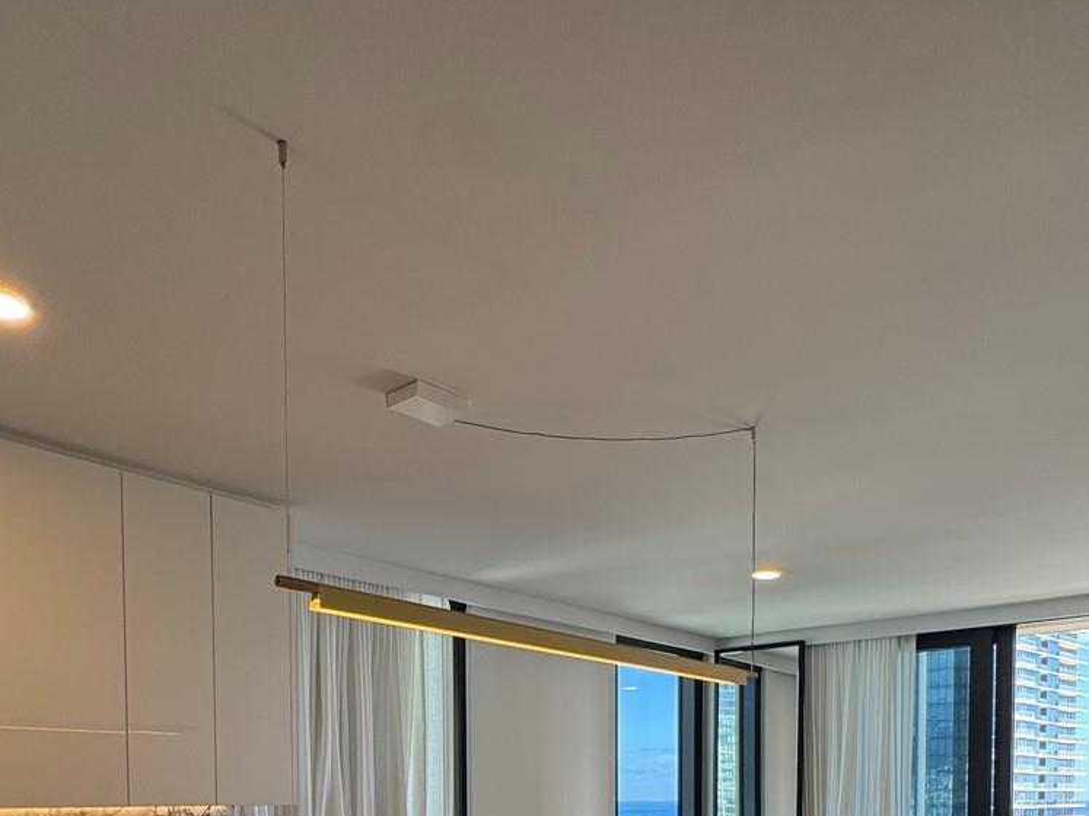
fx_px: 944
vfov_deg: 40.3
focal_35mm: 30
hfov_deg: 60.0
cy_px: 838
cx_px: 548
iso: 50
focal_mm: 2.22
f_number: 2.2
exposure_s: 1/120
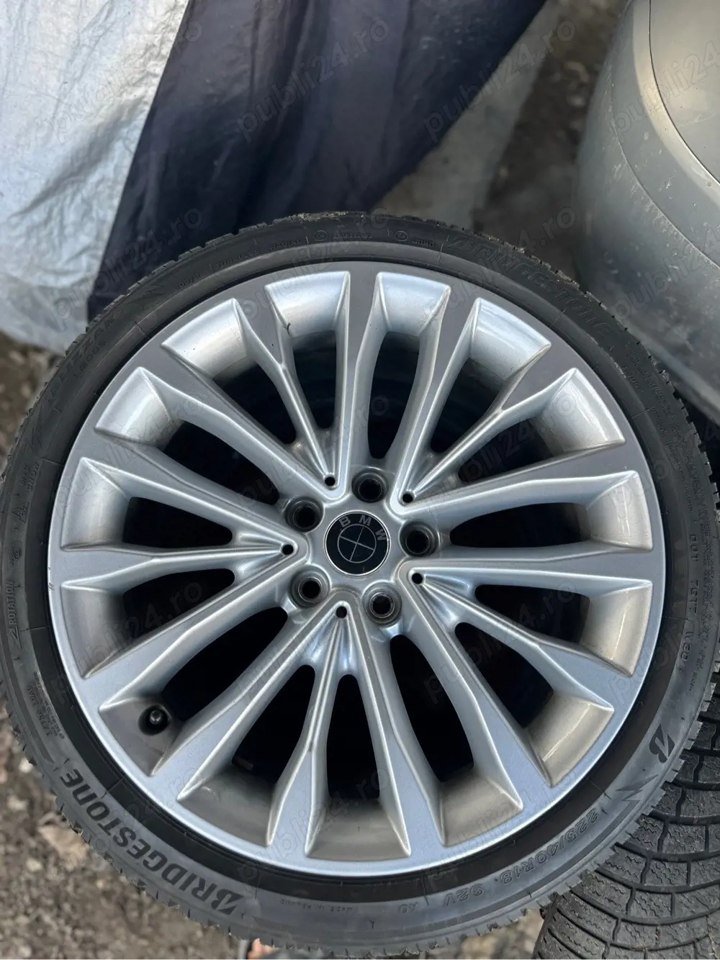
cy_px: 480
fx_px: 666
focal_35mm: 24
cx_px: 360
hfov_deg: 56.8
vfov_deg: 71.6
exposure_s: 1/121
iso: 100
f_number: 1.78
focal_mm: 6.86
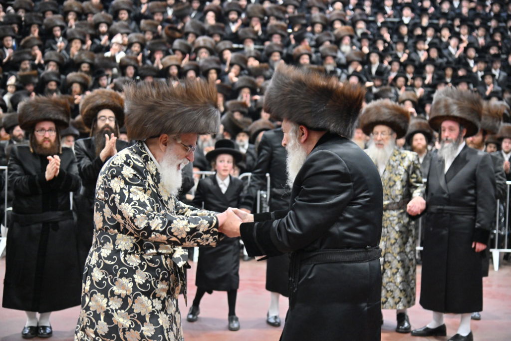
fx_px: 781
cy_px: 170
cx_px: 256
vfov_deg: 24.6
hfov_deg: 36.2
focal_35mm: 55
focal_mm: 55
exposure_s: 1/160
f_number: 4
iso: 1600
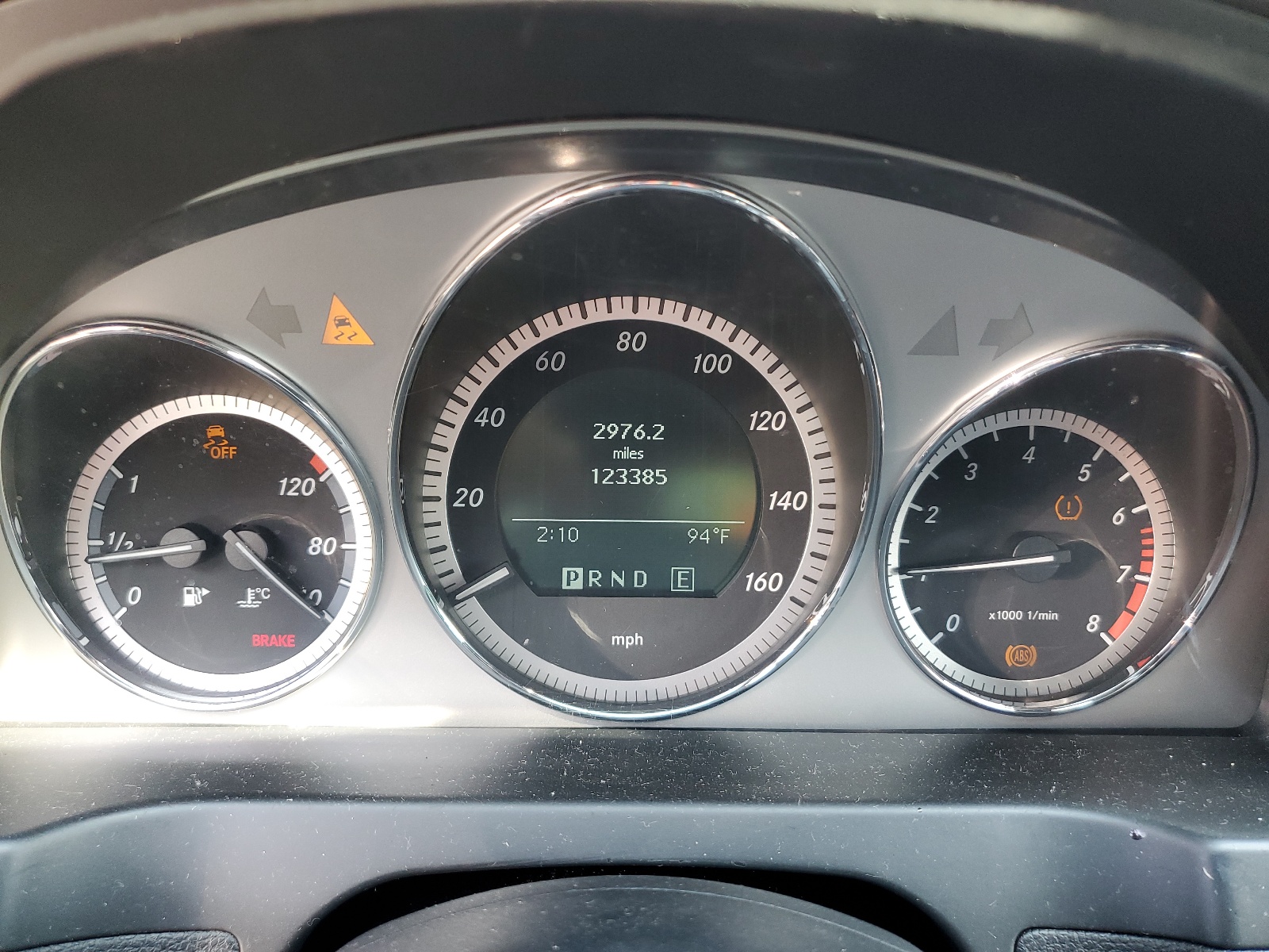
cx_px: 634
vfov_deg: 53.1
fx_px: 953
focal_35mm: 26
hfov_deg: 67.3
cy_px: 476
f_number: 1.5
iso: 90
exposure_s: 1/120
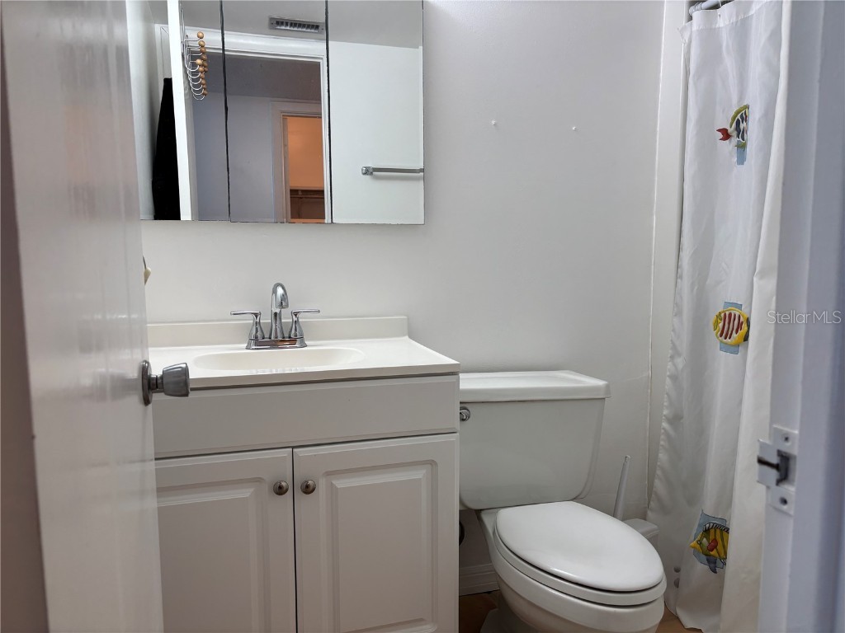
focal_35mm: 26
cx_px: 422
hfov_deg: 67.3
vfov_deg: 53.1
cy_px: 316
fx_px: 635
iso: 40
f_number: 1.6
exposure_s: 1/120
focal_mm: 5.96
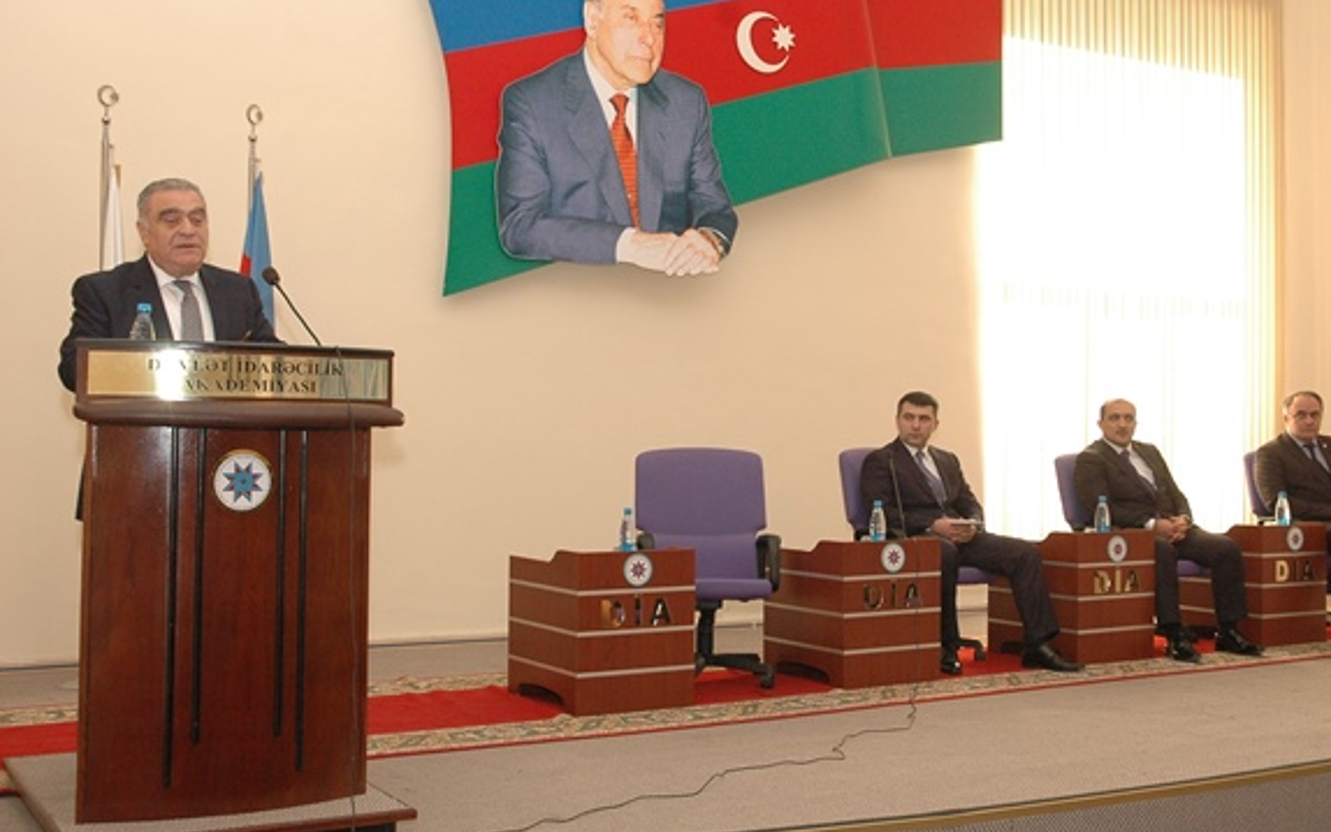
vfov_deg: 30.1
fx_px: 1544
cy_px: 350
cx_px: 689
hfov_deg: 46.6
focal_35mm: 43
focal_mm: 25
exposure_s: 1/100
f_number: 5.6
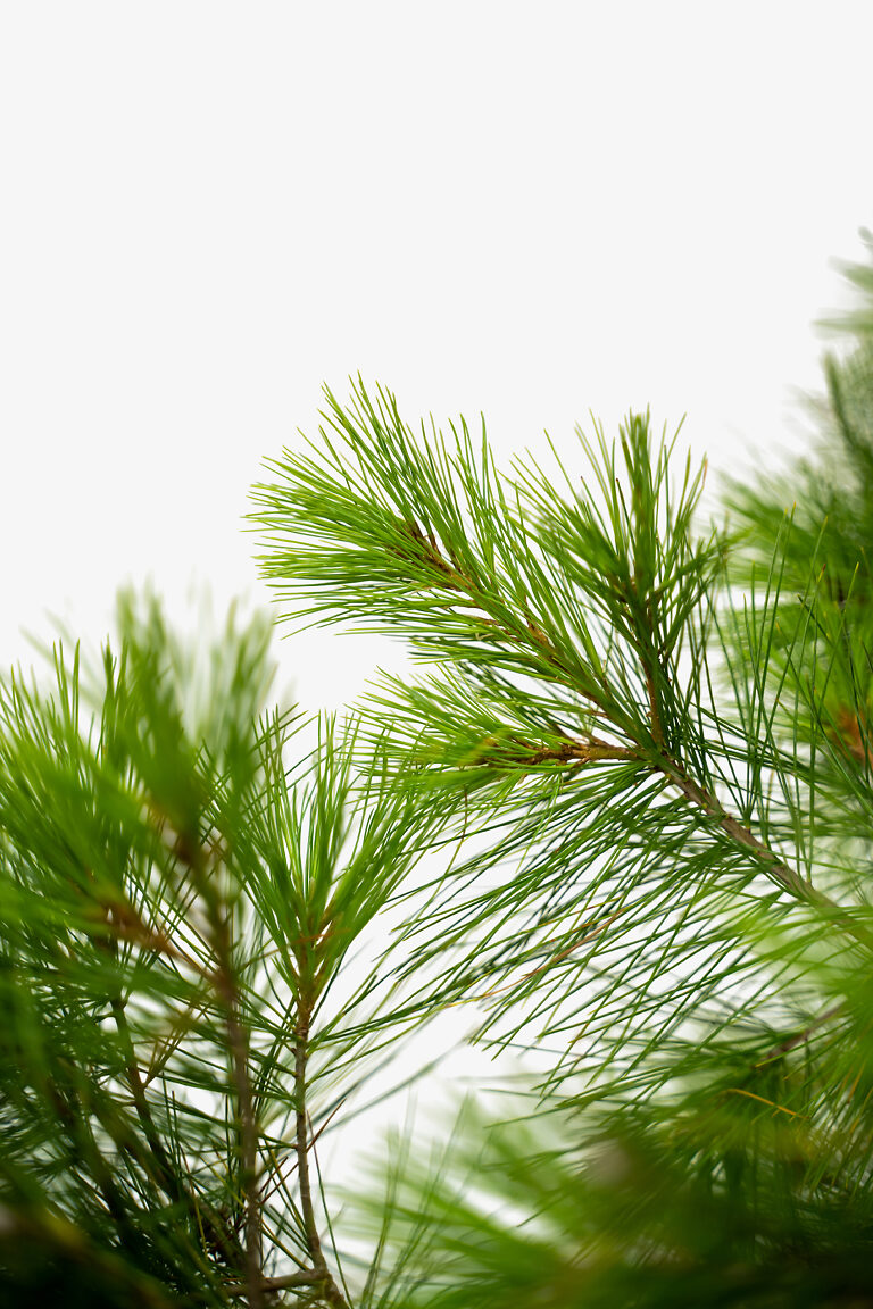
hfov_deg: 18.2
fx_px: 2728
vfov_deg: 27.0
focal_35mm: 75
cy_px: 654
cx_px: 436
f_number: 3.2
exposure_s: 1/200
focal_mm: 75
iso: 250
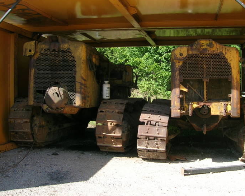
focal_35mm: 40
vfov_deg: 37.4
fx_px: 290
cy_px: 100
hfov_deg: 45.6
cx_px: 142
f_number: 4.8
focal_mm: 5.4
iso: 50
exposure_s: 1/165
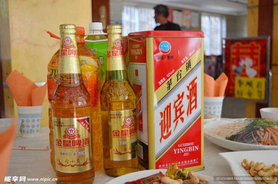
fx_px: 324
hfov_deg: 46.5
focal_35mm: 42
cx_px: 139
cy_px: 92
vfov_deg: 31.7
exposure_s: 1/60
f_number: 4.2
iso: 800
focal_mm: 28
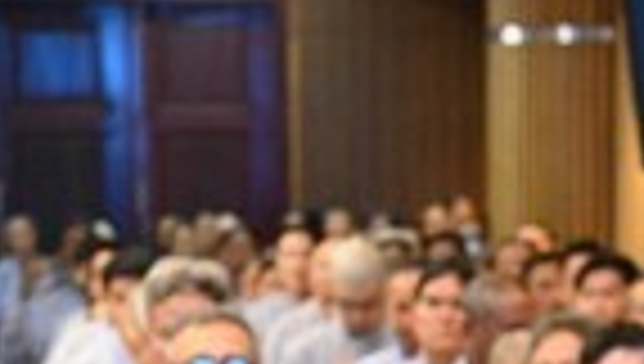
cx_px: 630
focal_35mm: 228
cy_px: 944
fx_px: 3900
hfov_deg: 9.4
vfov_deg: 5.2
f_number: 4
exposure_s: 1/125
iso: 8000
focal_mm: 48
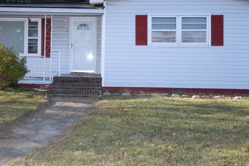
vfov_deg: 39.6
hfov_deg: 56.2
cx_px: 87
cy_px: 58
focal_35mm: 33
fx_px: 228
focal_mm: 10
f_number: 8
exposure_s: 1/250
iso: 320
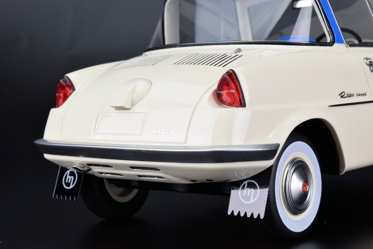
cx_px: 186
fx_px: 855
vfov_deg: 16.5
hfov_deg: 24.6
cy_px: 124
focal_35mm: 82
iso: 800
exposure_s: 1/25
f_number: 25
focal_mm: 55
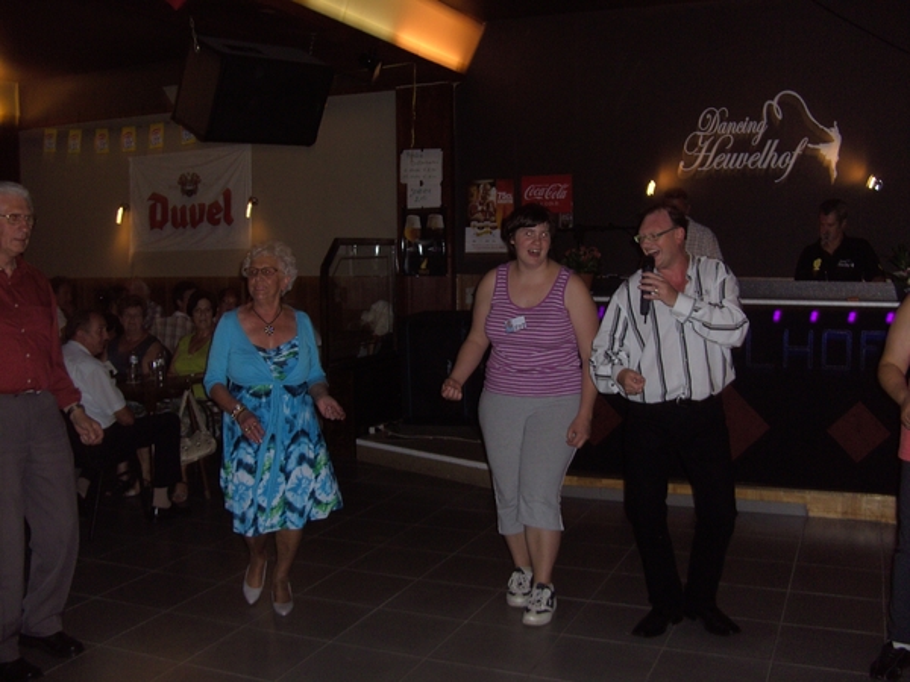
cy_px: 341
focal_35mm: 37
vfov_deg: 38.7
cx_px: 455
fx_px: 973
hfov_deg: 50.1
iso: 100
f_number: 2.8
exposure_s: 1/50
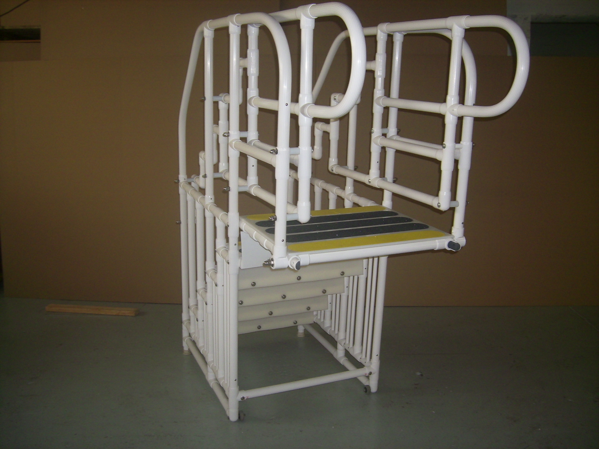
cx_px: 300
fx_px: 554
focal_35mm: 32
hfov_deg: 56.8
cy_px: 224
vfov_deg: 44.2
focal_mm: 5.99
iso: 100
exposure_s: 1/30
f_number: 2.9
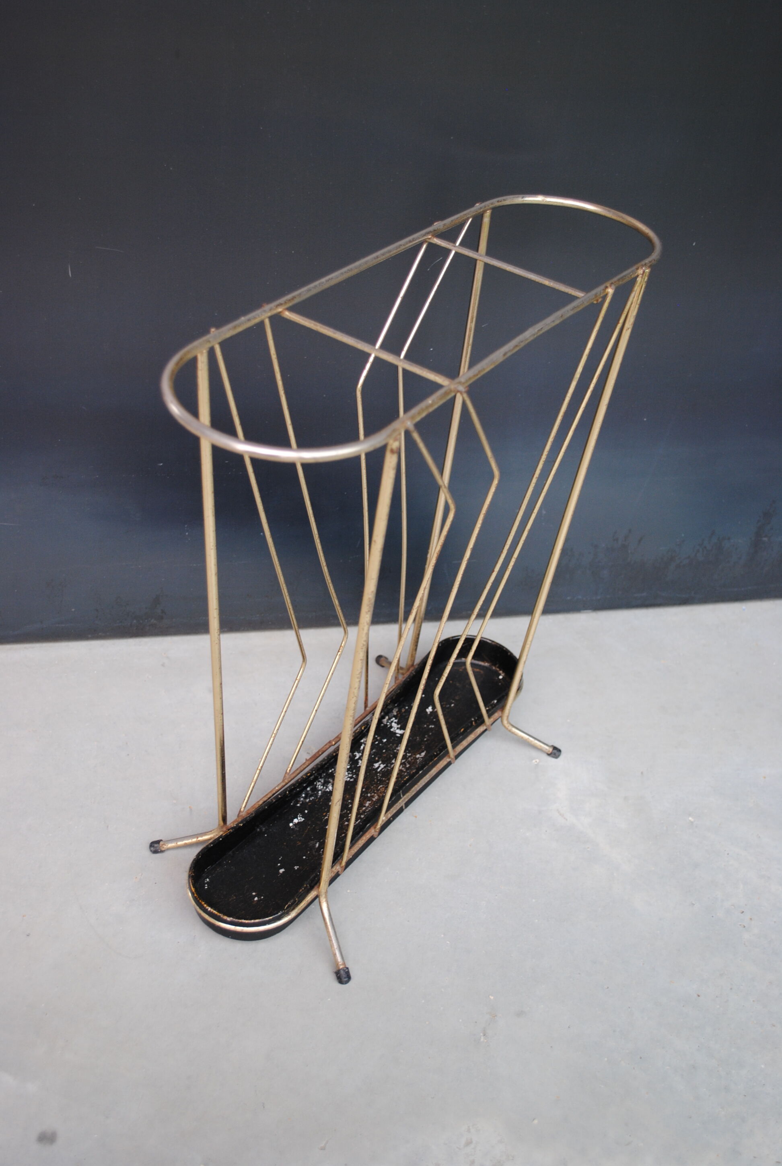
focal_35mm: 42
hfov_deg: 32.0
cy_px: 583
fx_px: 1362
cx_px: 391
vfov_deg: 46.3
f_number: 4.5
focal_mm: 28
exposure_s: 1/50
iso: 200
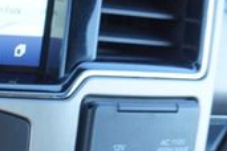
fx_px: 567
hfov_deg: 17.9
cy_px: 257
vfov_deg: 13.8
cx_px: -186
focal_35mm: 90
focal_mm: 16
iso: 800
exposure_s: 1/160
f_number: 4
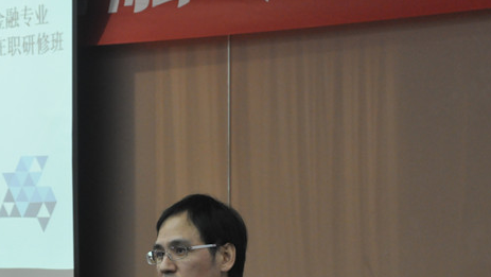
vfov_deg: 6.8
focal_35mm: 178
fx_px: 2316
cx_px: 189
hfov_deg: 12.1
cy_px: 244
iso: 1600
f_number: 5.3
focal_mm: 75
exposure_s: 1/50
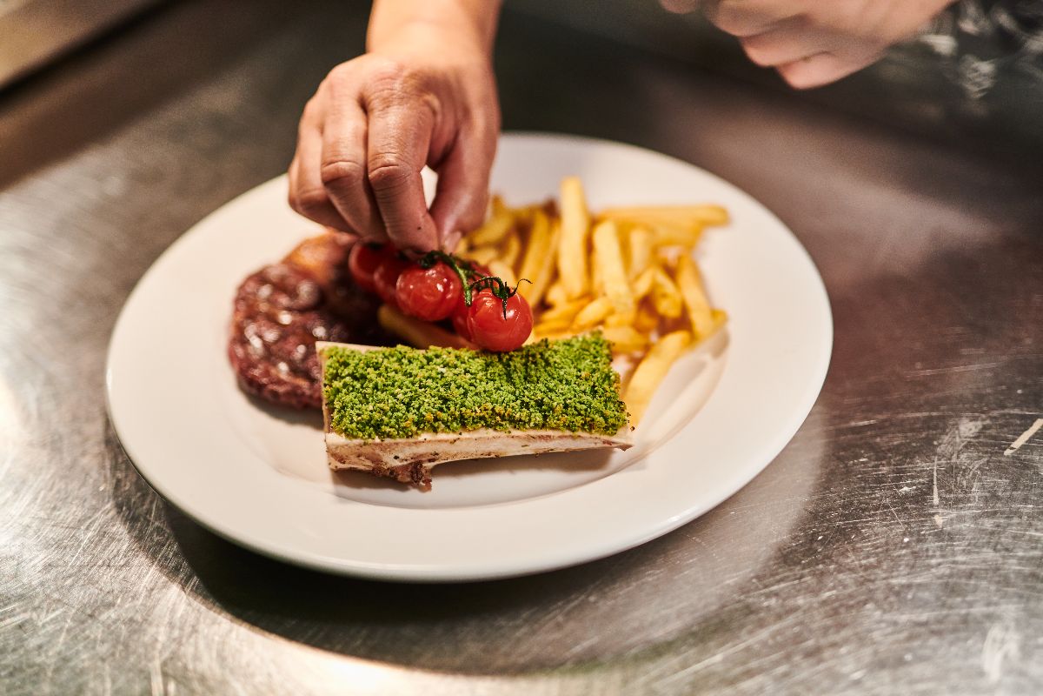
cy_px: 348
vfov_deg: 27.0
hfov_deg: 39.6
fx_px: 1448
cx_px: 522
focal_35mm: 50
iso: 500
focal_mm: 50
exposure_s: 1/4000
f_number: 1.4
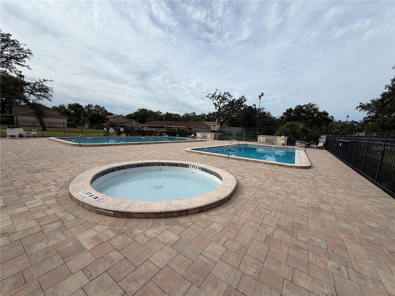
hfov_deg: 102.1
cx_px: 198
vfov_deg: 85.7
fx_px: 160
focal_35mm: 14
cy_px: 148
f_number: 2.2
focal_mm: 2.22
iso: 20
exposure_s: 1/1312
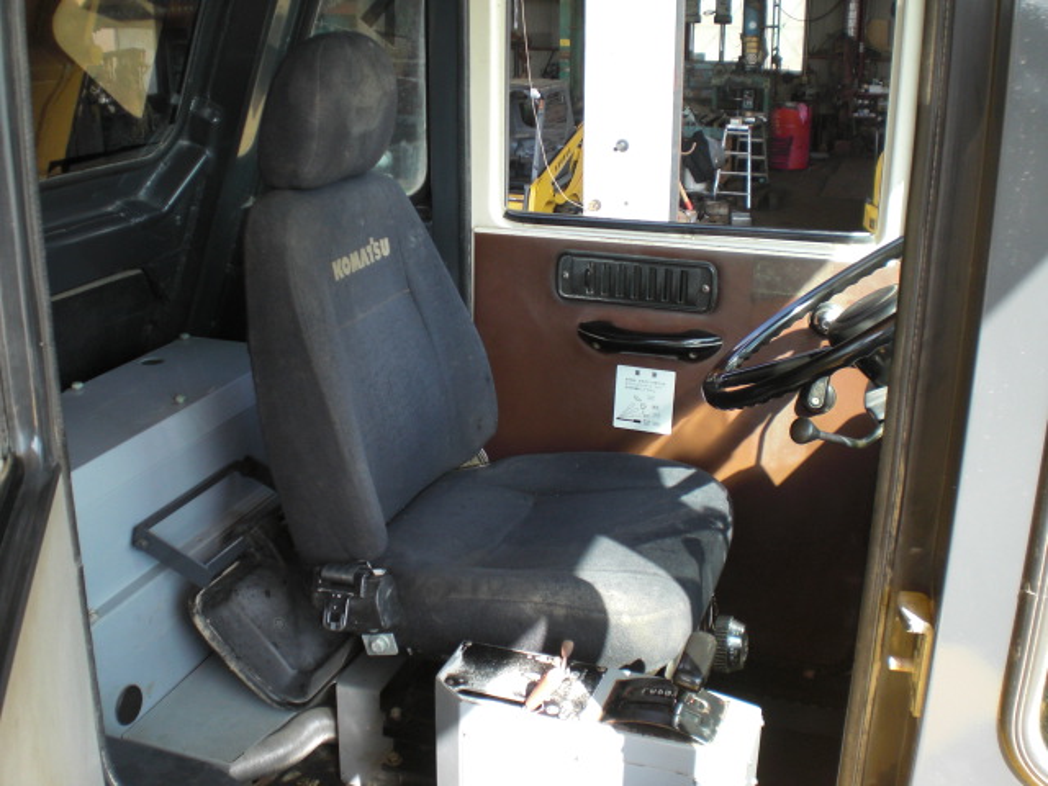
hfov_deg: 49.0
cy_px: 393
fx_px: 1150
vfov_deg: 37.7
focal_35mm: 38
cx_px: 524
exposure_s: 1/125
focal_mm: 6.3
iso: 100
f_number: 3.1
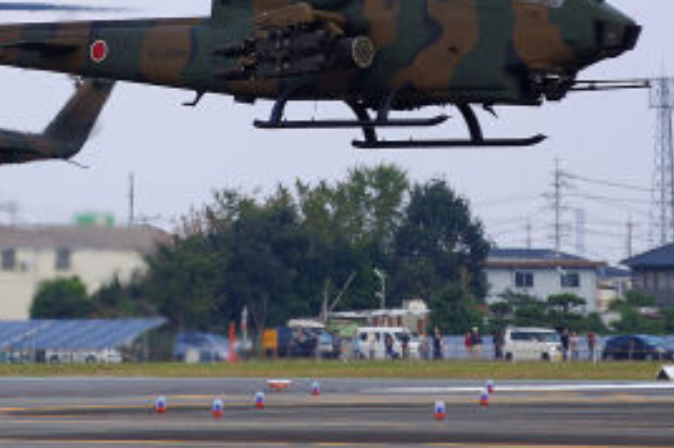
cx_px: 151
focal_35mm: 420
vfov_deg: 3.3
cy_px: 45
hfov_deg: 4.9
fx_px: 7854
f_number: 5.6
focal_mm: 150
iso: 100
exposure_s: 1/250
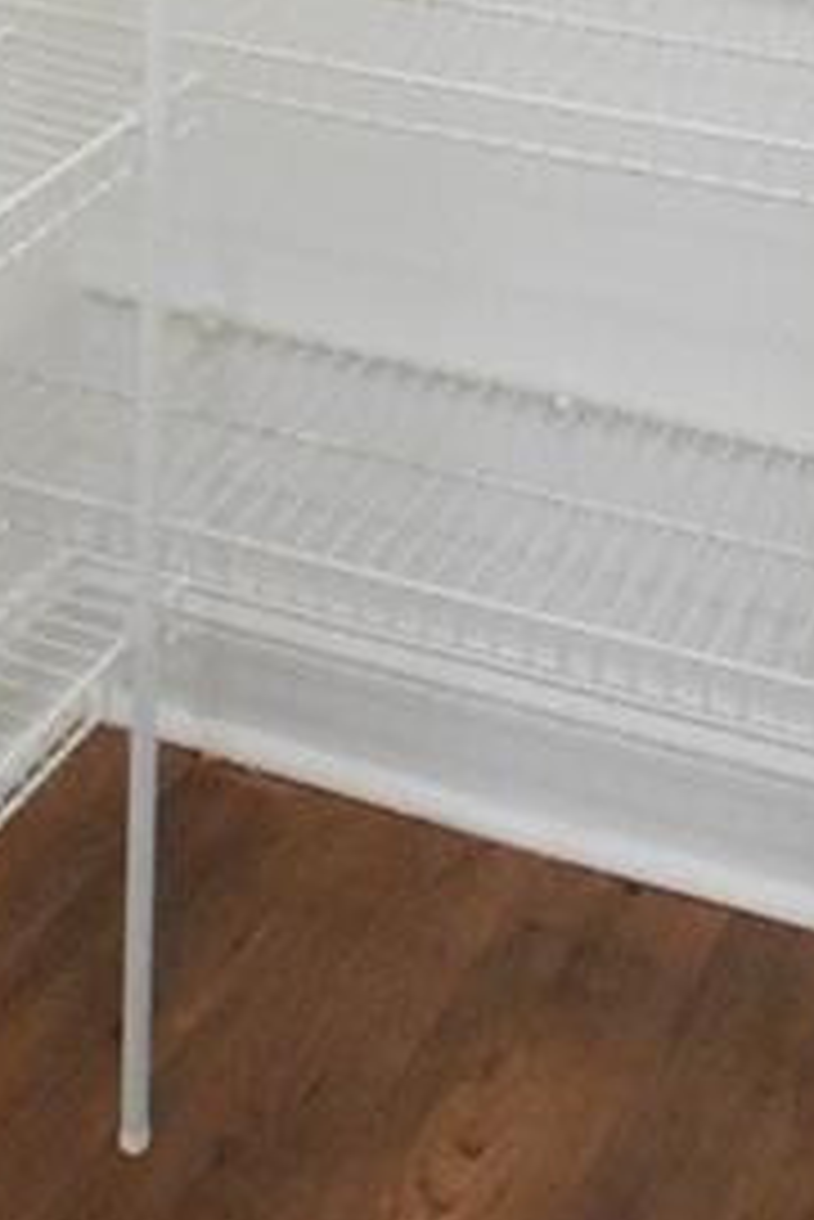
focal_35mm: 85
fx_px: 2879
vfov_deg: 19.7
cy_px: -761
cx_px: 441
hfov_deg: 16.1
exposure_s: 1/125
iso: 5000
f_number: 4.5
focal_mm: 10
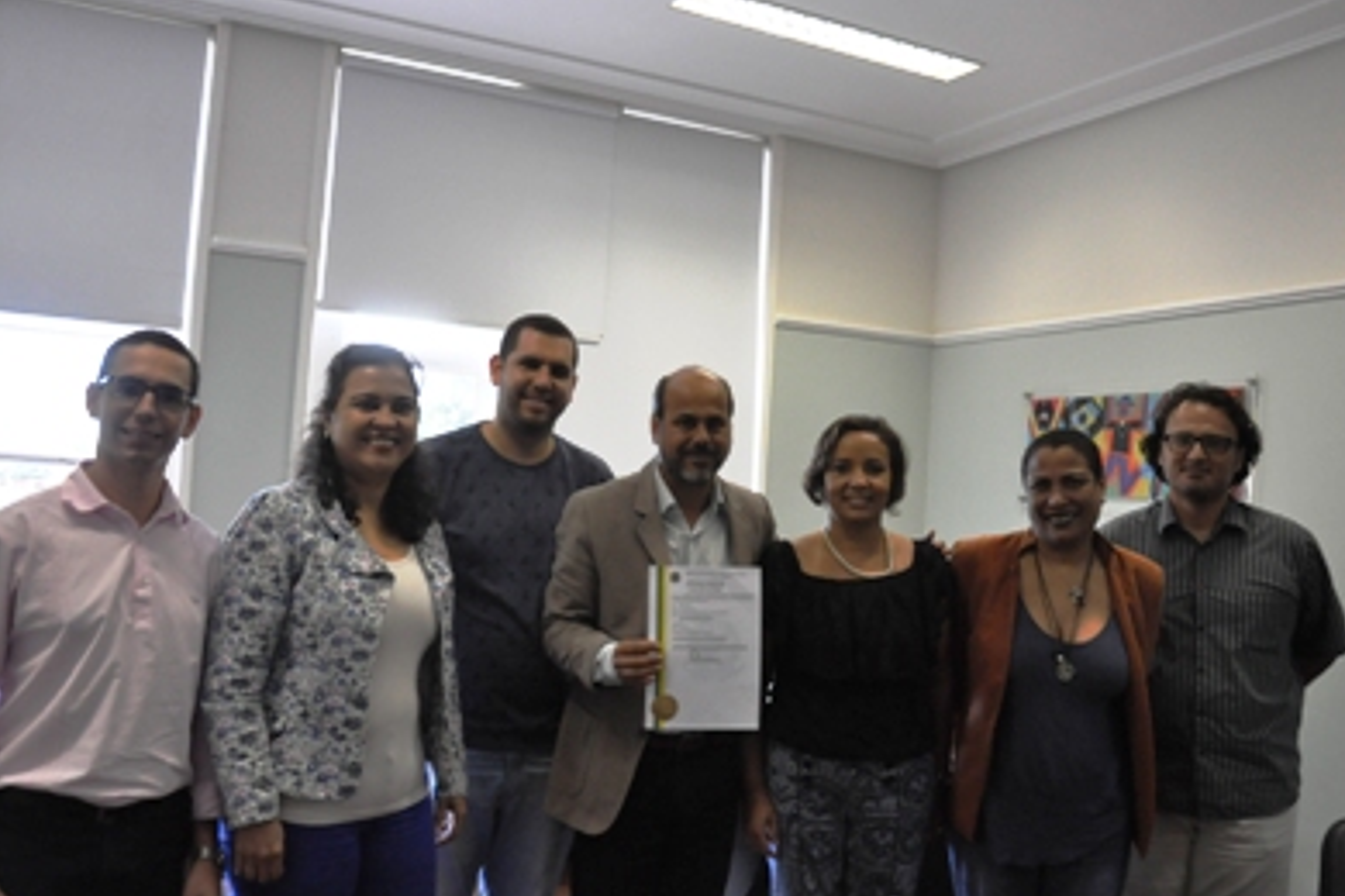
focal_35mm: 31
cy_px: 434
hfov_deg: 60.3
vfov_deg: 42.3
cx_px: 659
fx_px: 1158
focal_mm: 18
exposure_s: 1/200
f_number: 3.5
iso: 1600
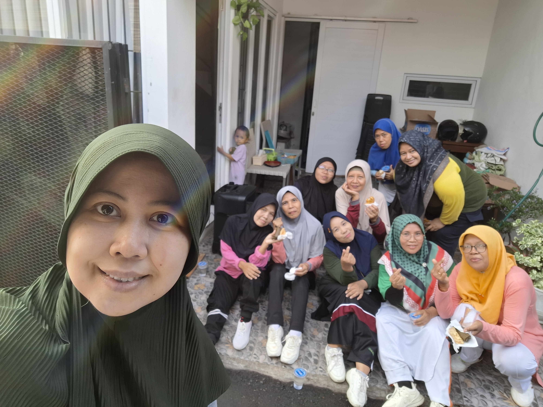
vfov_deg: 54.9
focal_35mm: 25
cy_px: 204
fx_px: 392
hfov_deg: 69.4
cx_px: 272
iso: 50
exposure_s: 1/100
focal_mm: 3.72
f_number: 2.2
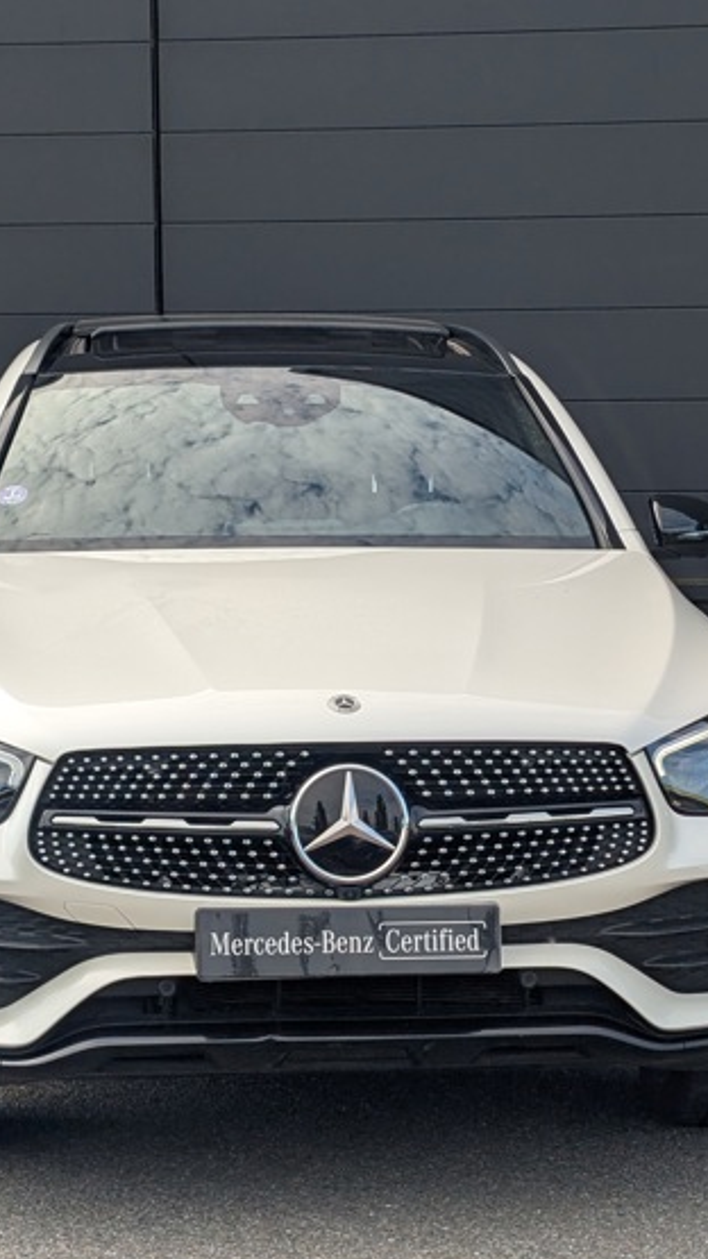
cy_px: 626
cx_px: 445
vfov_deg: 27.5
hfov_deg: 15.7
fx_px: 2571
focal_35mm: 77
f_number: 1.68
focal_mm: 6.9
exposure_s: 1/530
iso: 21
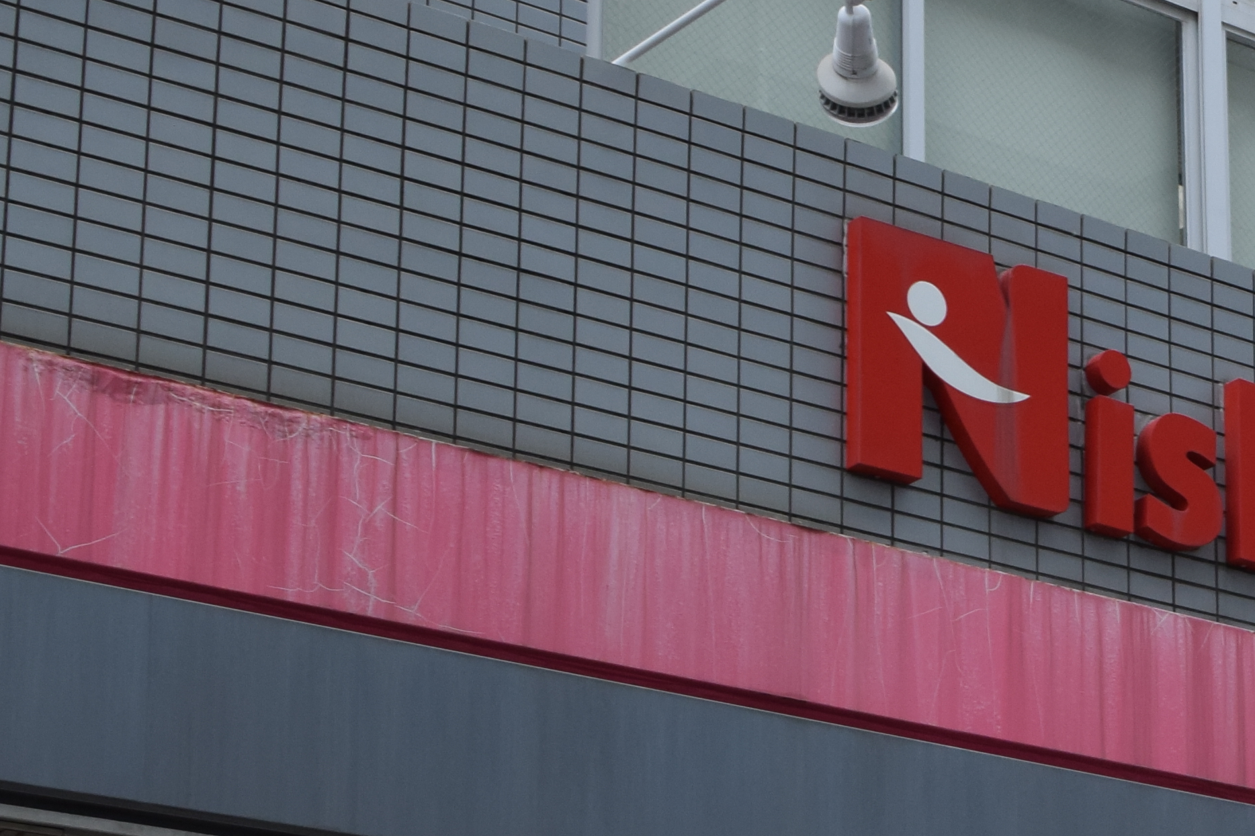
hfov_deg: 18.0
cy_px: 1118
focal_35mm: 106
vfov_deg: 12.5
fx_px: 3695
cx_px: 1647
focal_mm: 22
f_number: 6.3
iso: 400
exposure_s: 1/160
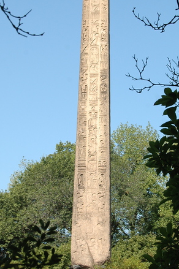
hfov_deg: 13.1
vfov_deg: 19.6
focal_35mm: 104
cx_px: 104
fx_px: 777
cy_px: 114
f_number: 9
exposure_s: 1/320
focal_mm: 46
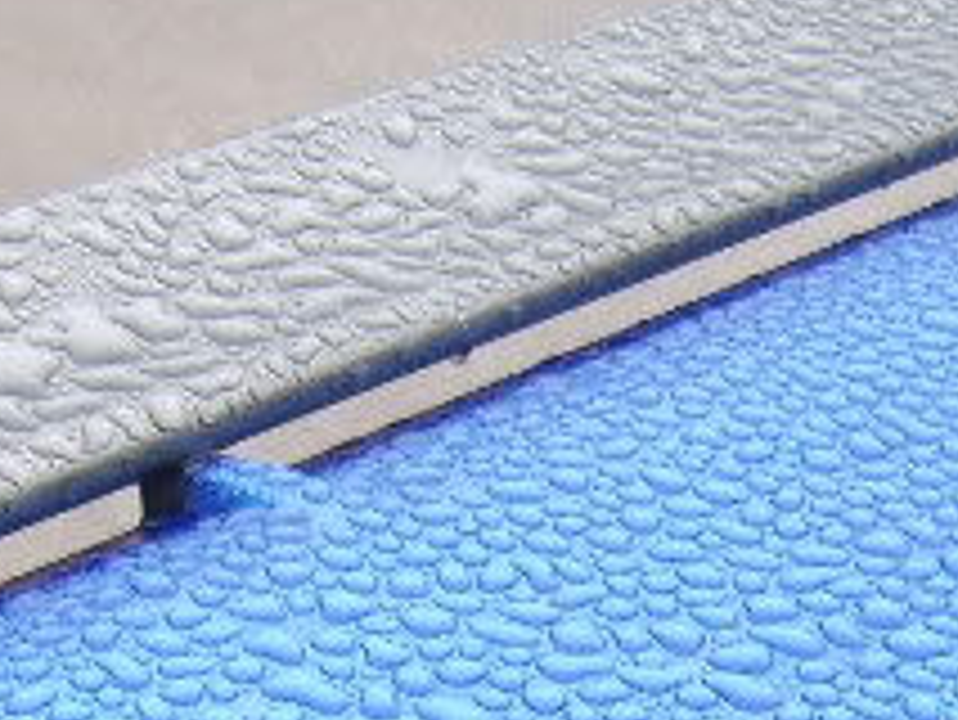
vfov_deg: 15.5
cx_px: 360
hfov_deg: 21.0
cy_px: 760
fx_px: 2575
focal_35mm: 93
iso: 71
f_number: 2.7
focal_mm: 8.13
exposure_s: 1/42
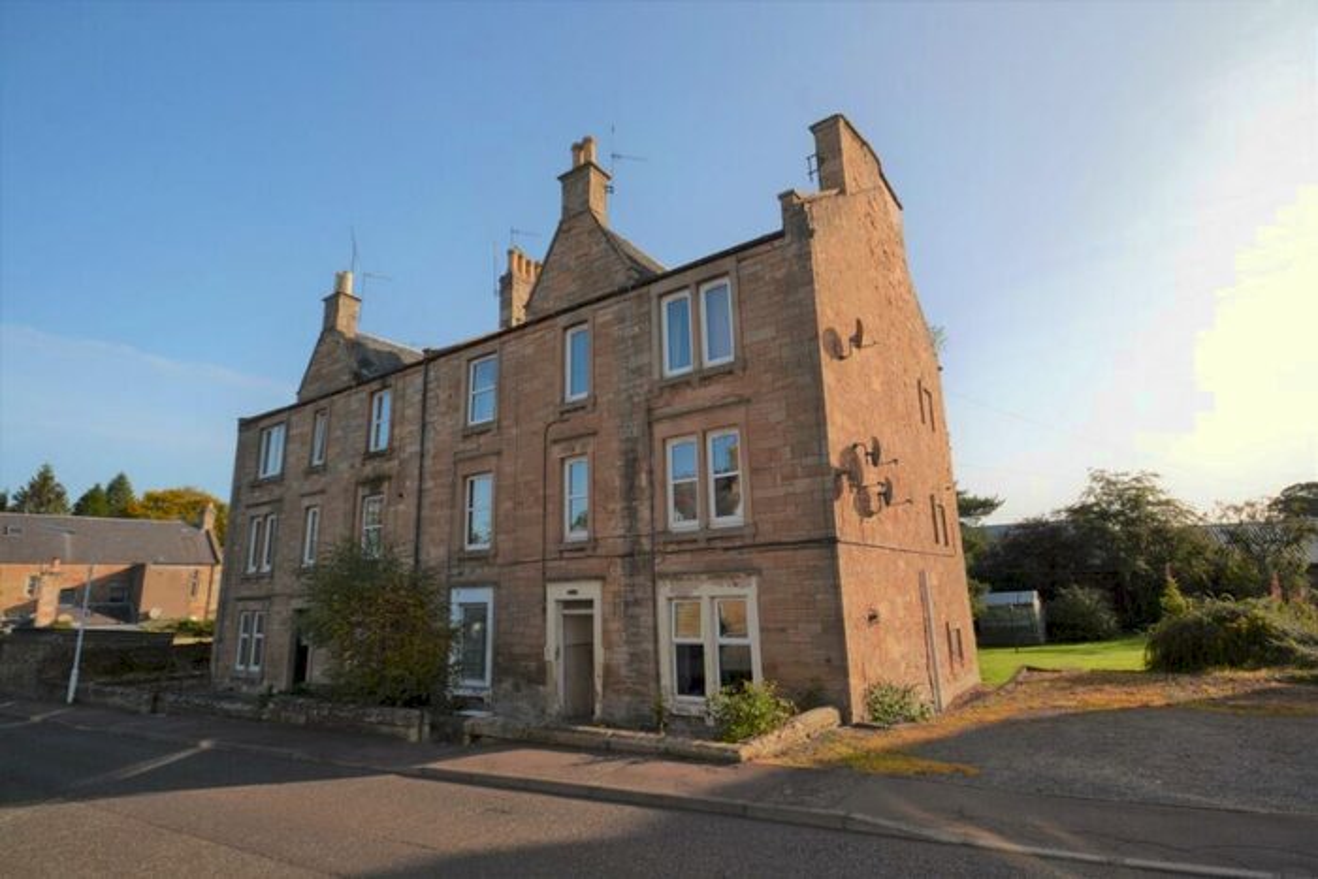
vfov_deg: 67.4
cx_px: 659
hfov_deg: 90.0
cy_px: 440
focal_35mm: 18
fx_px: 659
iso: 100
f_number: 7.1
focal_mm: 12
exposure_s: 1/200
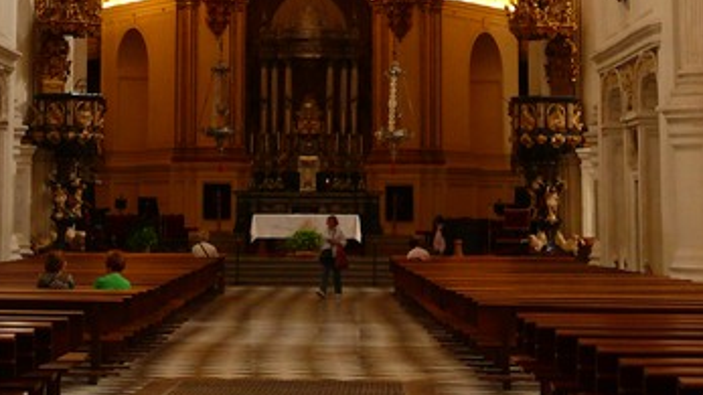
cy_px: -259
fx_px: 2460
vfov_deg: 8.9
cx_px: 278
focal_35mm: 132
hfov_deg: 16.2
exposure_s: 1/13
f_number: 3.2
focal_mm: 11.9
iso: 200
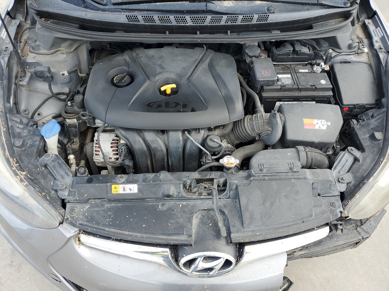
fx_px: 292
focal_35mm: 26
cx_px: 194
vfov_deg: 53.1
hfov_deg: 67.3
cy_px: 146
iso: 50
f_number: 1.5
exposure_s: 1/385
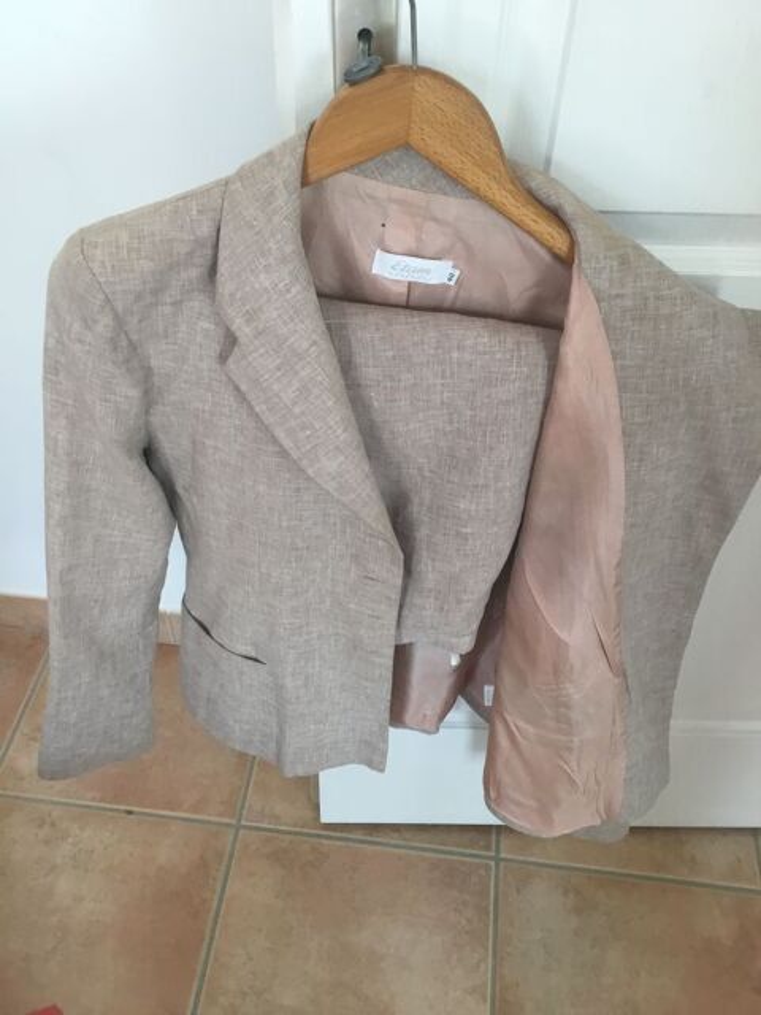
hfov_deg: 45.4
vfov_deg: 58.4
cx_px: 380
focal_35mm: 31
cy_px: 508
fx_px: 909
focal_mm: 3.3
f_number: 2.4
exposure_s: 1/33
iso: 32
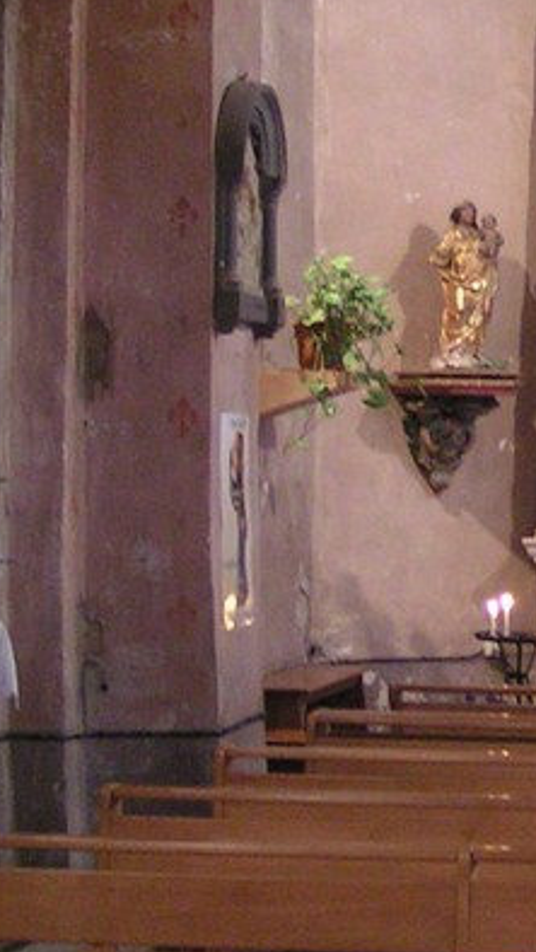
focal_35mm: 112
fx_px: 2826
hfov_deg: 10.4
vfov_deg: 19.0
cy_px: 219
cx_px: 850
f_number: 2.8
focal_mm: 5.8
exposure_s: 1/5
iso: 200
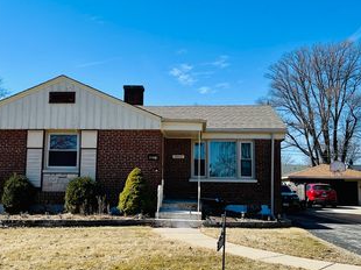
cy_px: 139
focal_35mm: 42
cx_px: 171
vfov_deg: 34.3
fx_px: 438
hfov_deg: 44.8
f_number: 1.6
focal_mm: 5.1
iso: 50
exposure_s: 1/3049
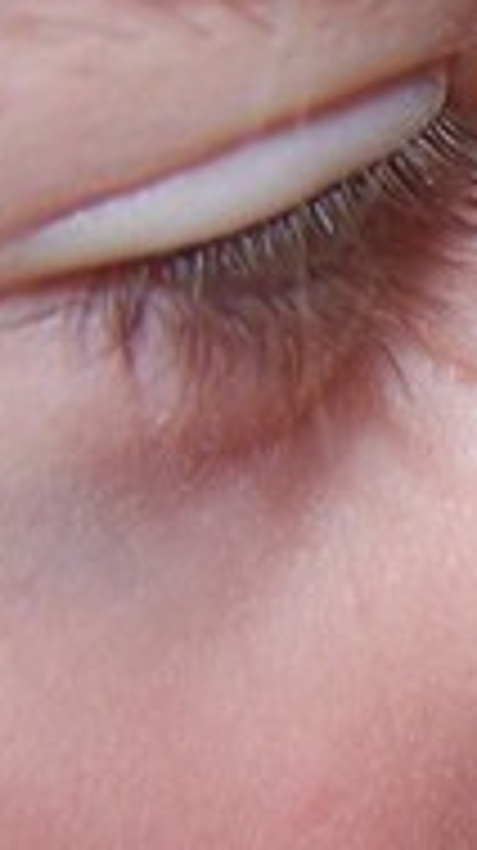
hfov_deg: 7.8
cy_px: 670
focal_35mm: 140
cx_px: 1264
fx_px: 3155
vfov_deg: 15.3
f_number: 2.8
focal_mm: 6.3
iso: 80
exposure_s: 1/2
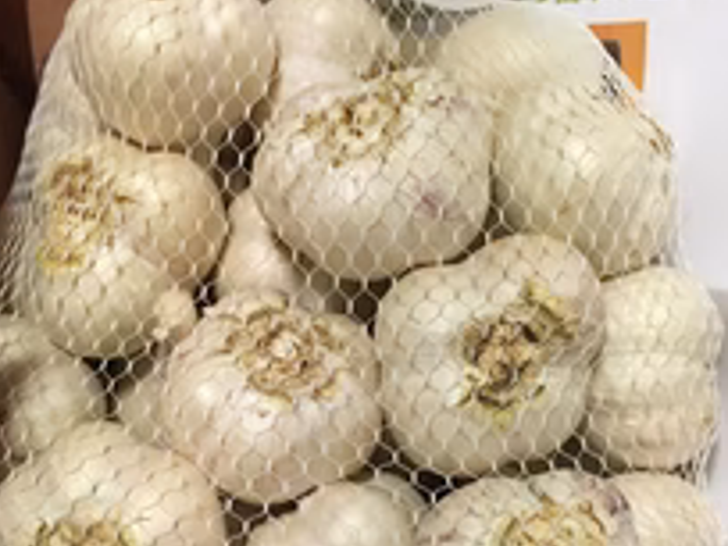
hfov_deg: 33.7
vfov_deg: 25.1
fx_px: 1199
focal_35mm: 57
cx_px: 314
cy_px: 467
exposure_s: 1/30
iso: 160
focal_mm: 4.15
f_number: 2.2
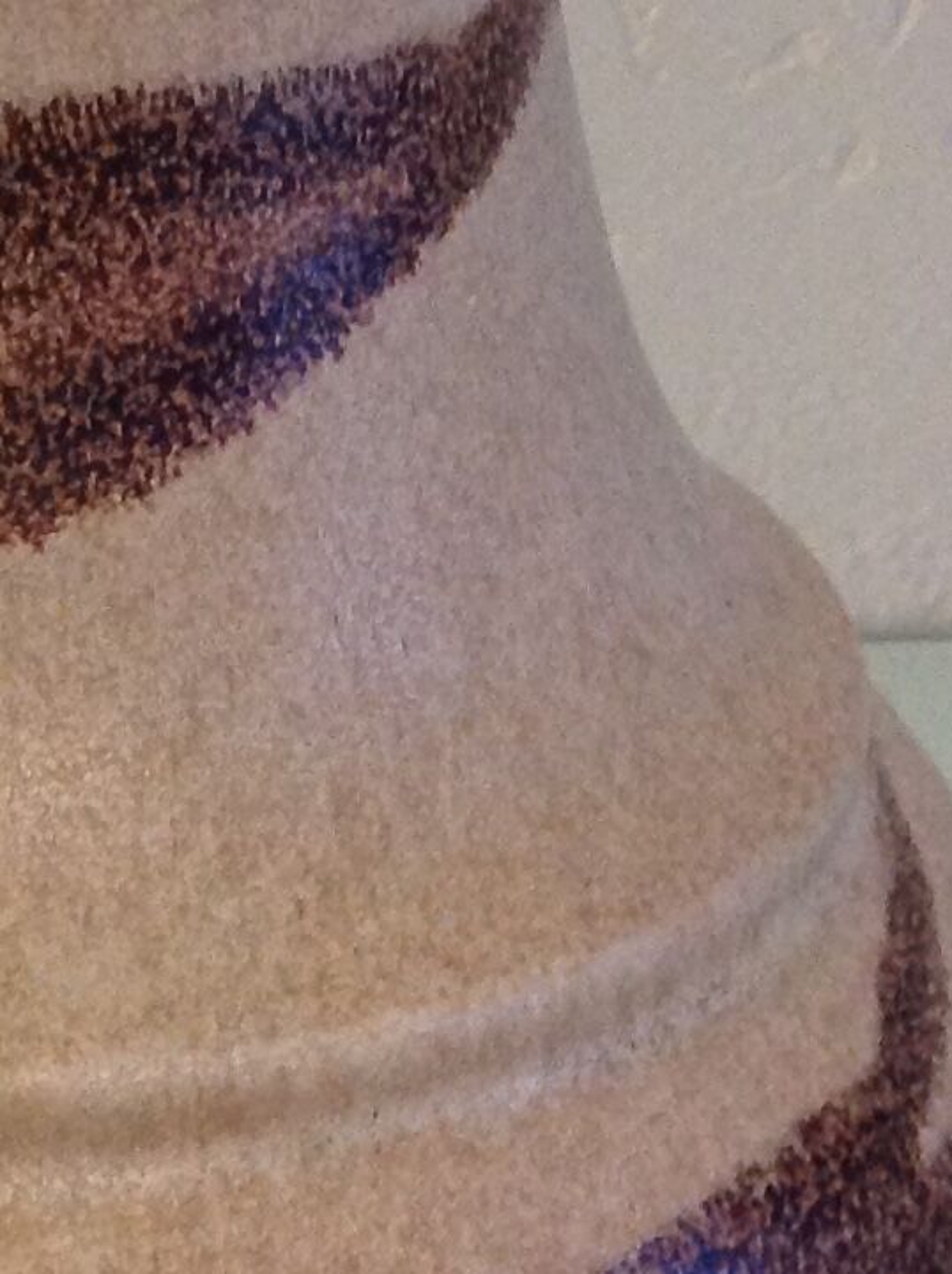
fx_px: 4631
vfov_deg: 15.6
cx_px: -42
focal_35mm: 126
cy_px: 311
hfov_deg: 11.6
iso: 250
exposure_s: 1/17
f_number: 2.4
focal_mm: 4.28
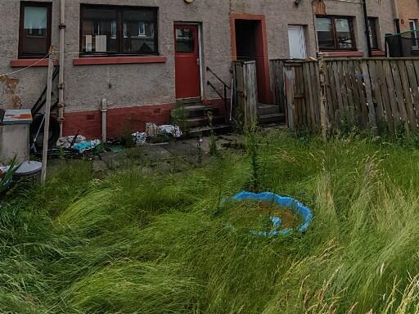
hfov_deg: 70.4
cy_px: 11
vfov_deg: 48.4
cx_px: 157
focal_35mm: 24
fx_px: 291
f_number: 2
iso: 50
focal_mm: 1.82
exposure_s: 1/2500
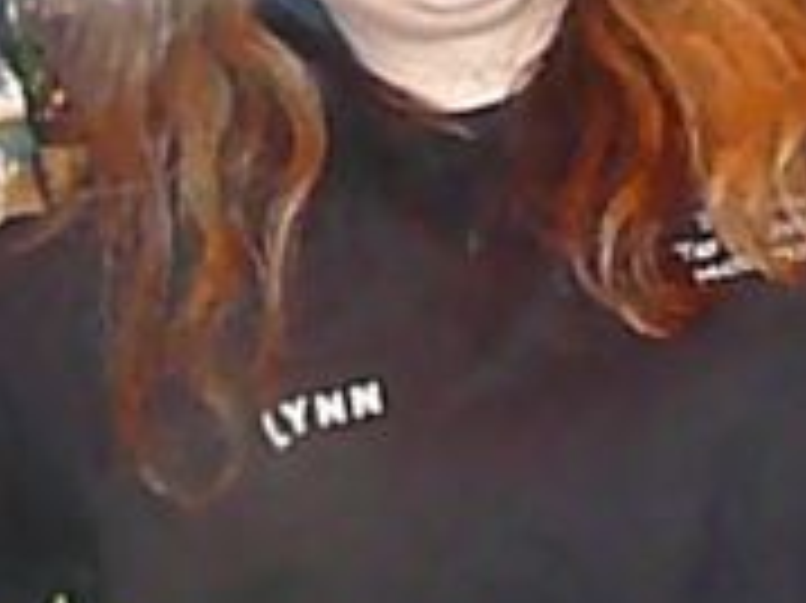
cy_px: -58
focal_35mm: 125
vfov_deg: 11.7
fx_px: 2909
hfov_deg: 15.7
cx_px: 639
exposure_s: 1/30
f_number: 2.8
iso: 800
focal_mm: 5.2
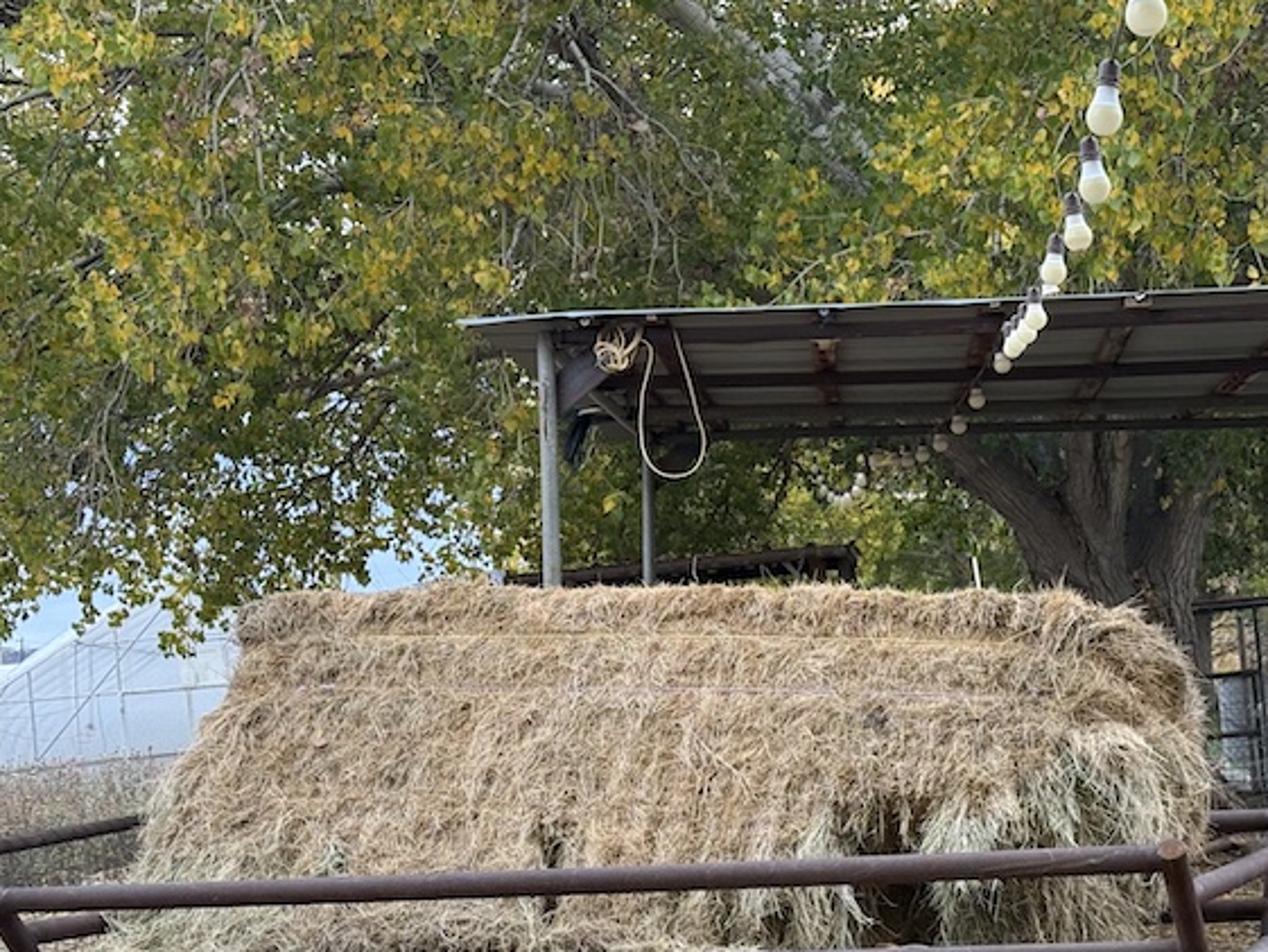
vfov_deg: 19.1
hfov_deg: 25.2
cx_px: 850
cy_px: 650
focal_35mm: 77
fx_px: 2821
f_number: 1.78
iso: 160
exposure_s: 1/228
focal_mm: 6.76
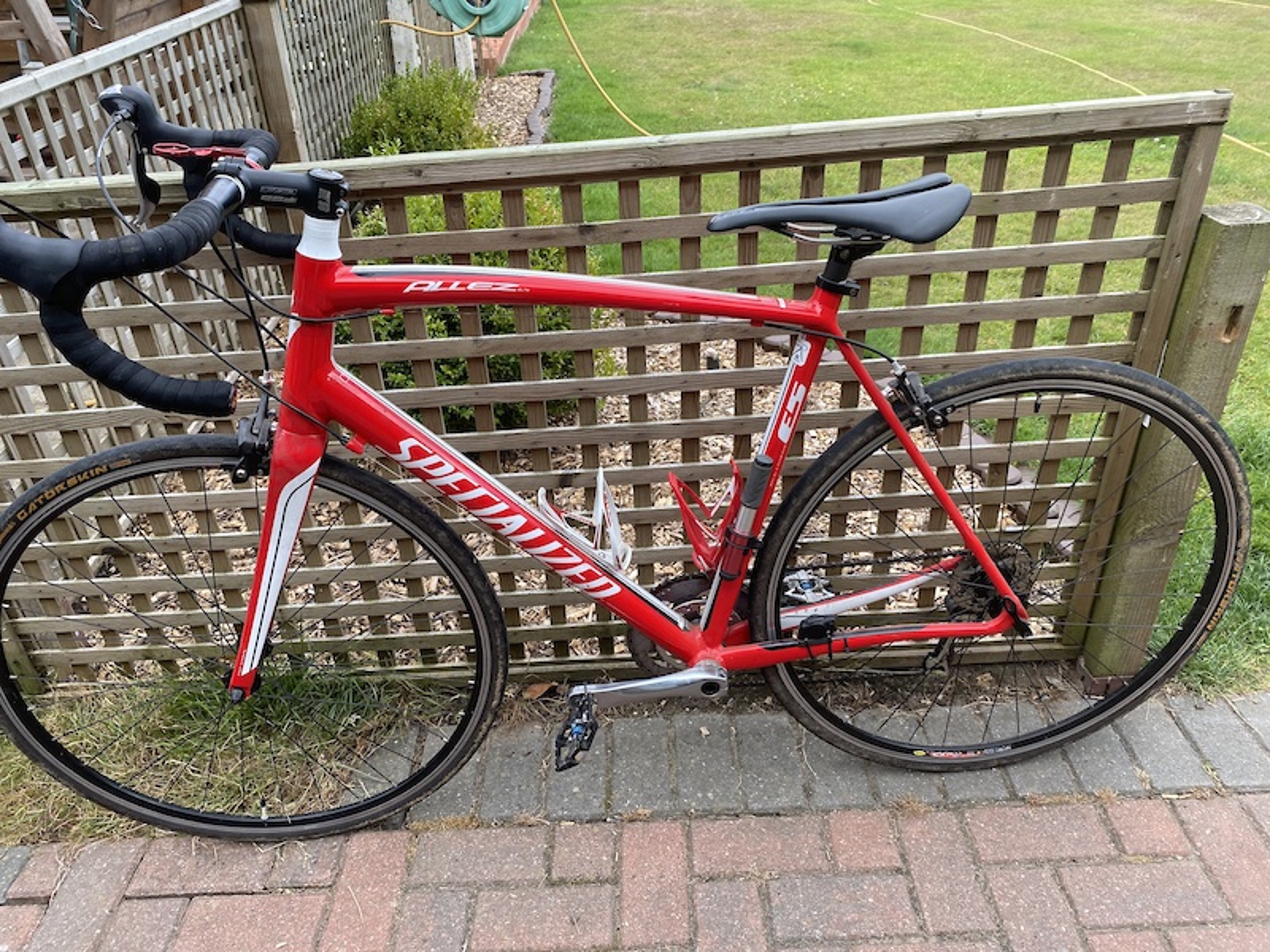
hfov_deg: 67.3
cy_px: 476
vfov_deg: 53.1
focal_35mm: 26
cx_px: 635
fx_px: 954
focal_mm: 4.25
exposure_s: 1/251
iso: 32
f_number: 1.8
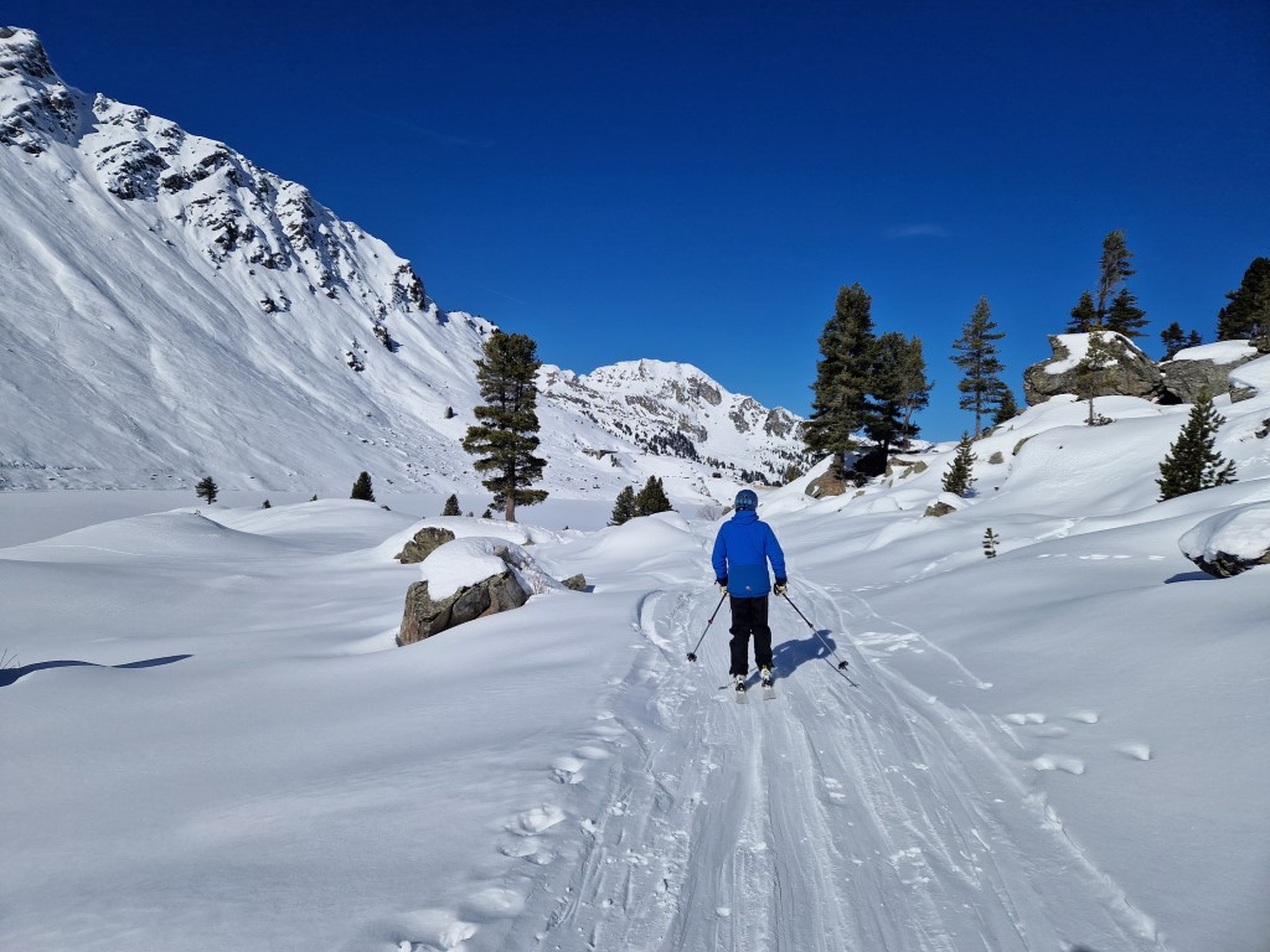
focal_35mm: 23
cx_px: 635
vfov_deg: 58.9
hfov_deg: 73.9
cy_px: 476
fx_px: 844
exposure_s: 1/6336
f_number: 1.8
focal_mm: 5.4
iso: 50
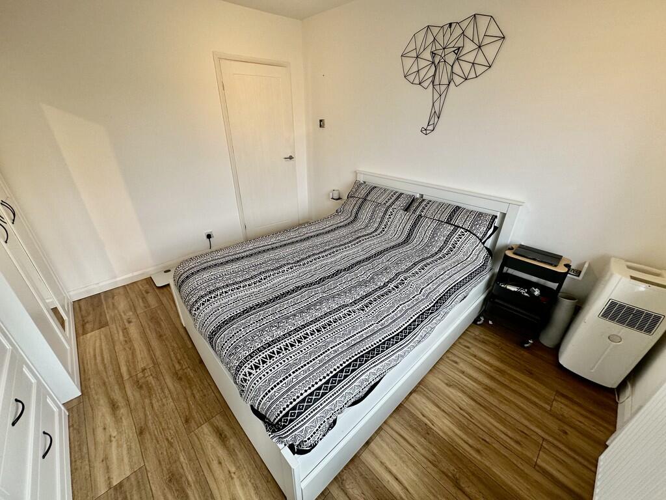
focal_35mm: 14
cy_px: 250
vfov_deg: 85.7
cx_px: 333
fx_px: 269
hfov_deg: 102.1
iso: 100
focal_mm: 2.22
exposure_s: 1/100
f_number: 2.2
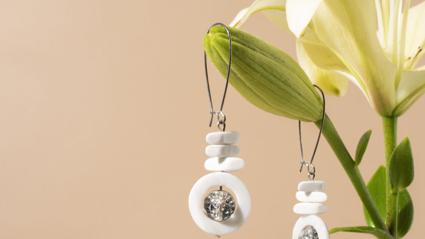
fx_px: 766
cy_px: 142
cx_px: 217
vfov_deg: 17.7
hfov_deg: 31.0
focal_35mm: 68
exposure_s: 1/100
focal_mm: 35
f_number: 18
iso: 100
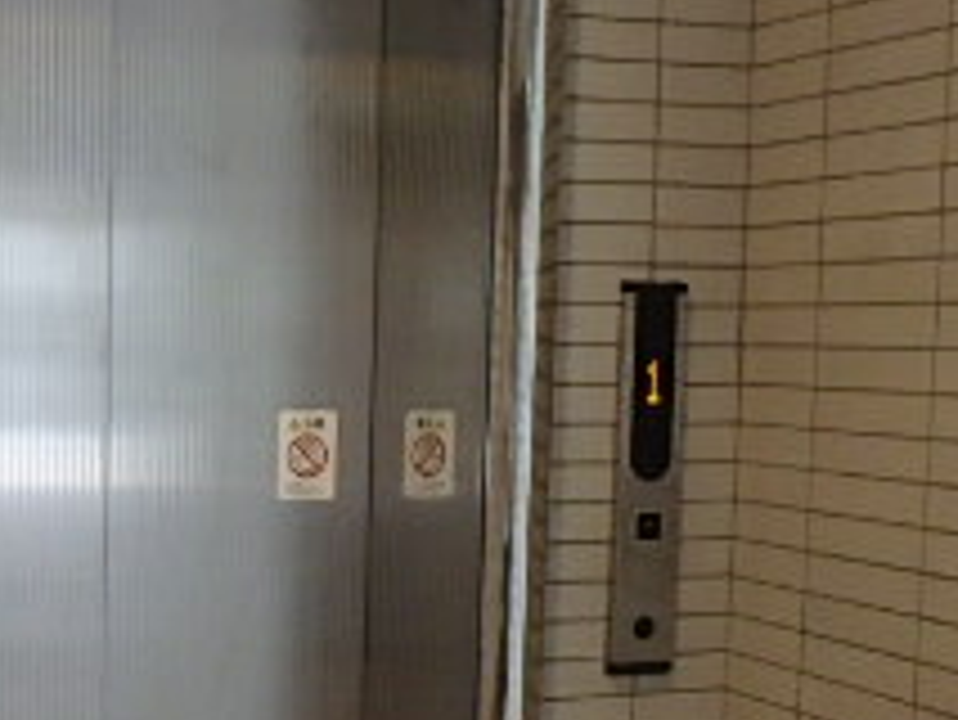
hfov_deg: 29.5
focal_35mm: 63
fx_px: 1745
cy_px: 531
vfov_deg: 23.1
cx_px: 112
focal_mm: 3.7
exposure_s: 1/30
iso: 500
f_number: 3.5
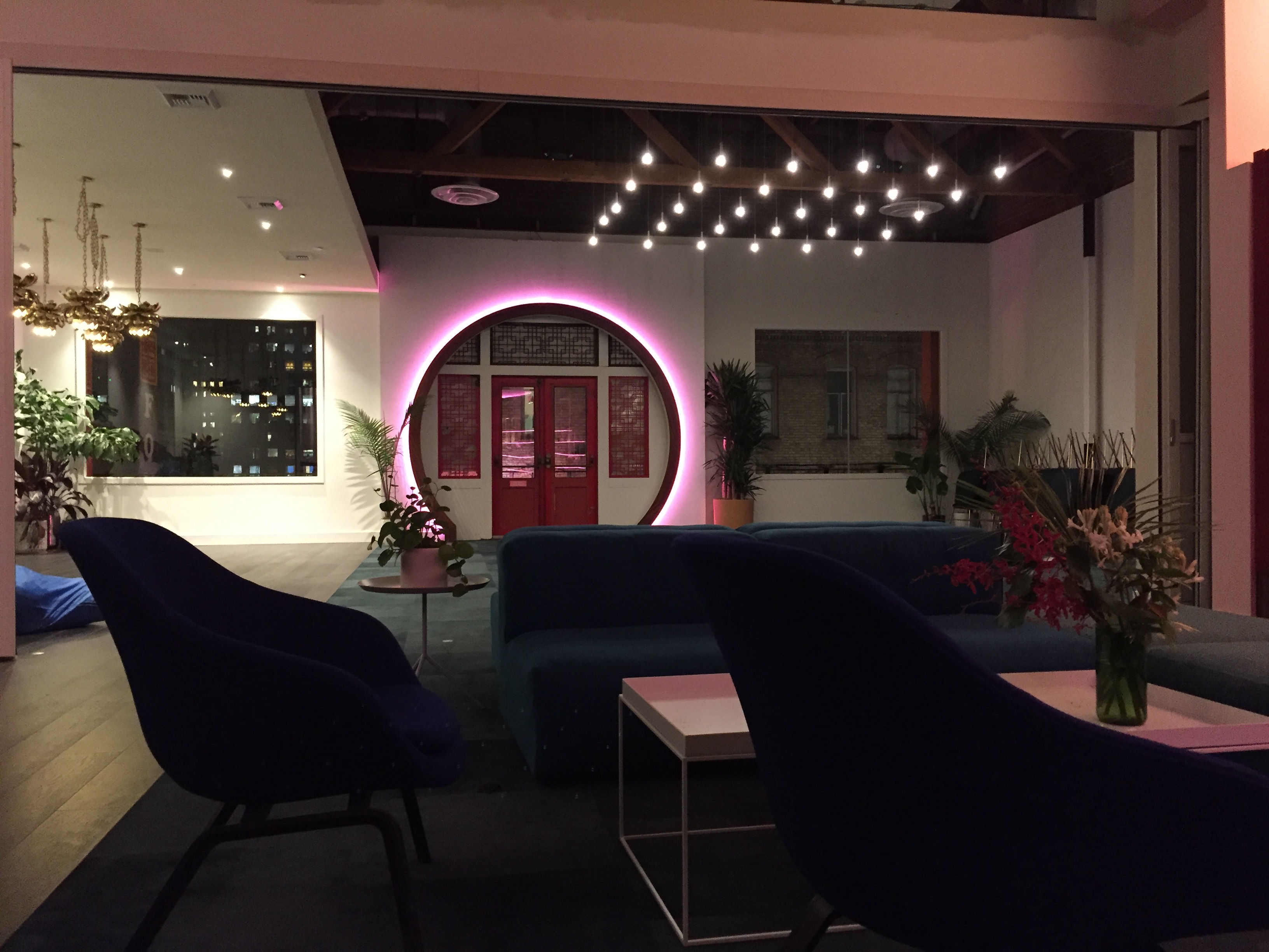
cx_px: 634
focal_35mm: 29
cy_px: 476
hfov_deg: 61.7
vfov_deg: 48.2
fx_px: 1063
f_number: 2.2
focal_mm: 4.15
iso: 320
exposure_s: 1/15
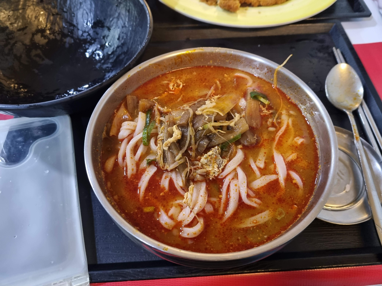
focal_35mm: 26
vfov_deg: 53.1
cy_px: 143
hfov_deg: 67.3
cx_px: 191
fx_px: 287
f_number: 1.8
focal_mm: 5.4
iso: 640
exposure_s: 1/24
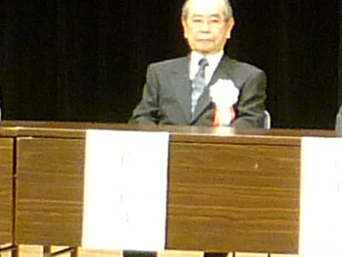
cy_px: -106
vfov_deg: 3.4
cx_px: 763
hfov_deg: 4.5
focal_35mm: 434
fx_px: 4289
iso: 250
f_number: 3
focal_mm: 6.9
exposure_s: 1/40
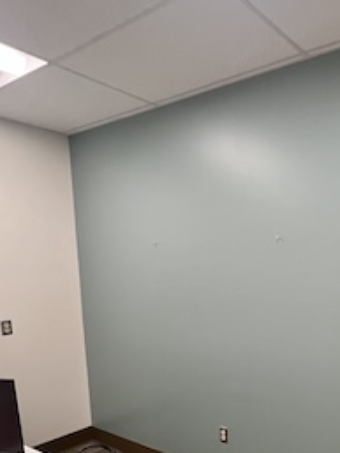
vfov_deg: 63.0
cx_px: 321
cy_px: 315
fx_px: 353
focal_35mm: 27
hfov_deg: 45.4
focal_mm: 1.57
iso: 160
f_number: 1.8
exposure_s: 1/100
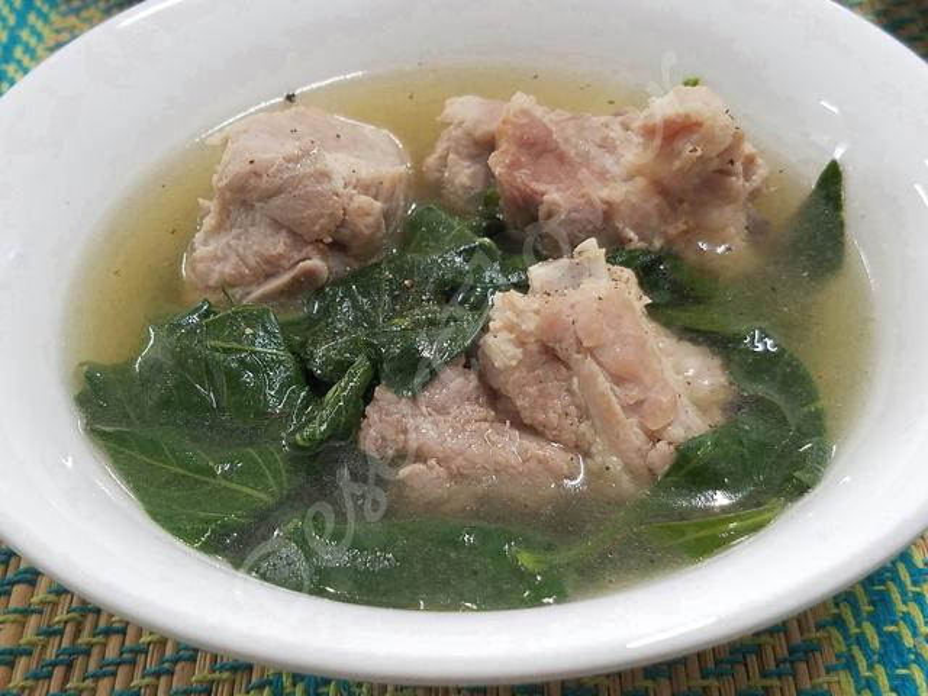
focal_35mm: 26
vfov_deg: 53.1
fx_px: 697
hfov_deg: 67.3
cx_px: 464
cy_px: 348
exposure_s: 1/30
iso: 160
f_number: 1.7
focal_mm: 4.2
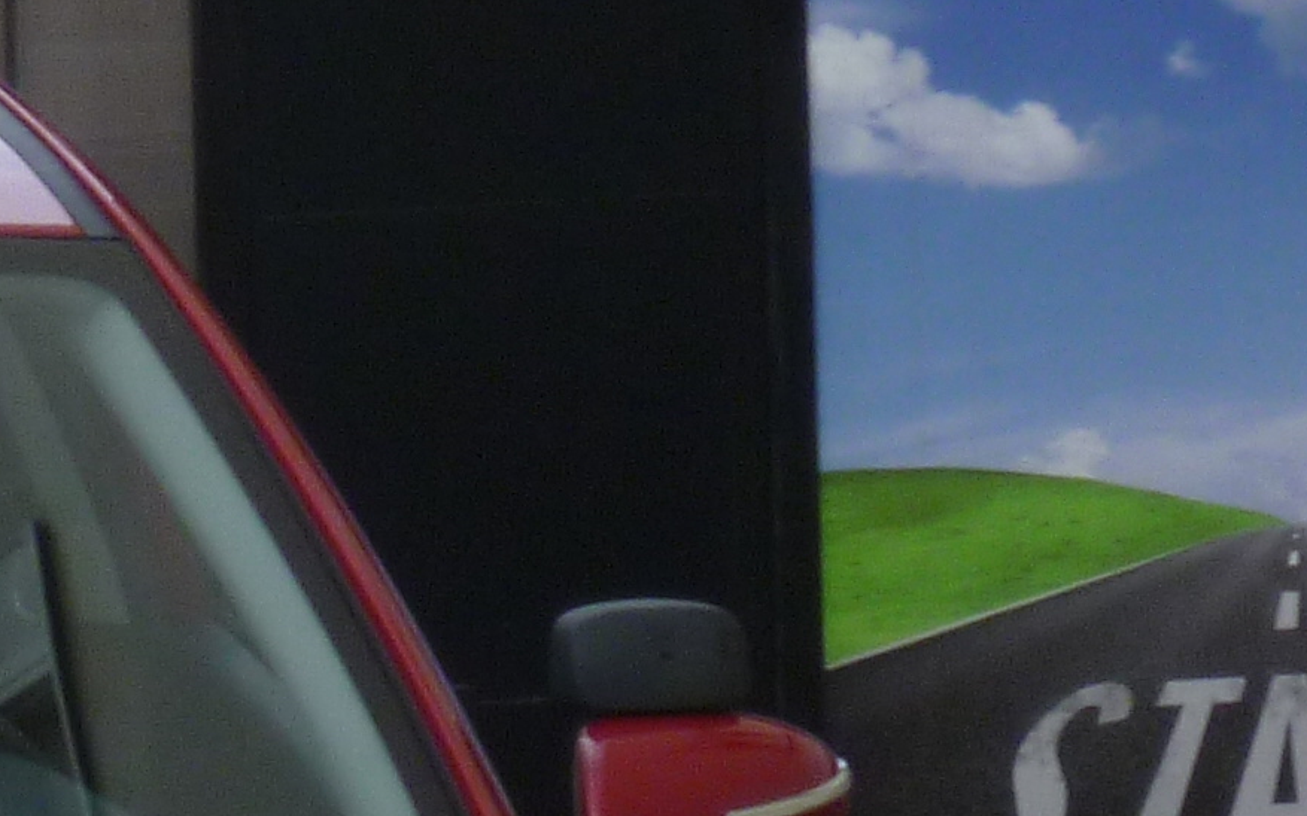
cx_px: -317
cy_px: -917
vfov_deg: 2.3
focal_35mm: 564
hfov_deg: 3.7
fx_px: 20088
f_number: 5.9
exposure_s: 1/80
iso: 125
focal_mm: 19.2
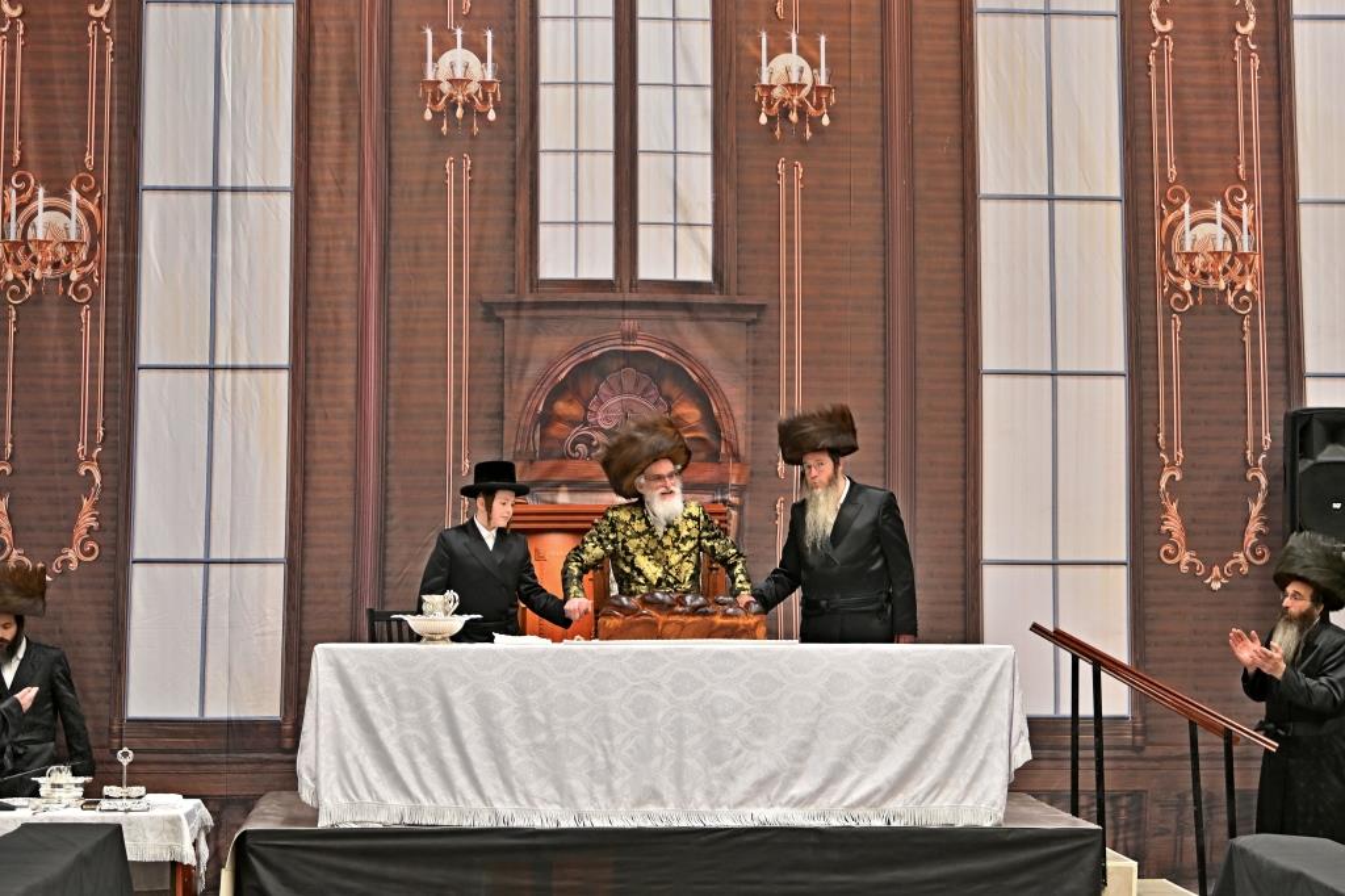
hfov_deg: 19.5
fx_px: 3921
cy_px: 448
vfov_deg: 13.0
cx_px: 672
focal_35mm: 105
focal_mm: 70
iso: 320
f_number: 2.8
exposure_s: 1/250
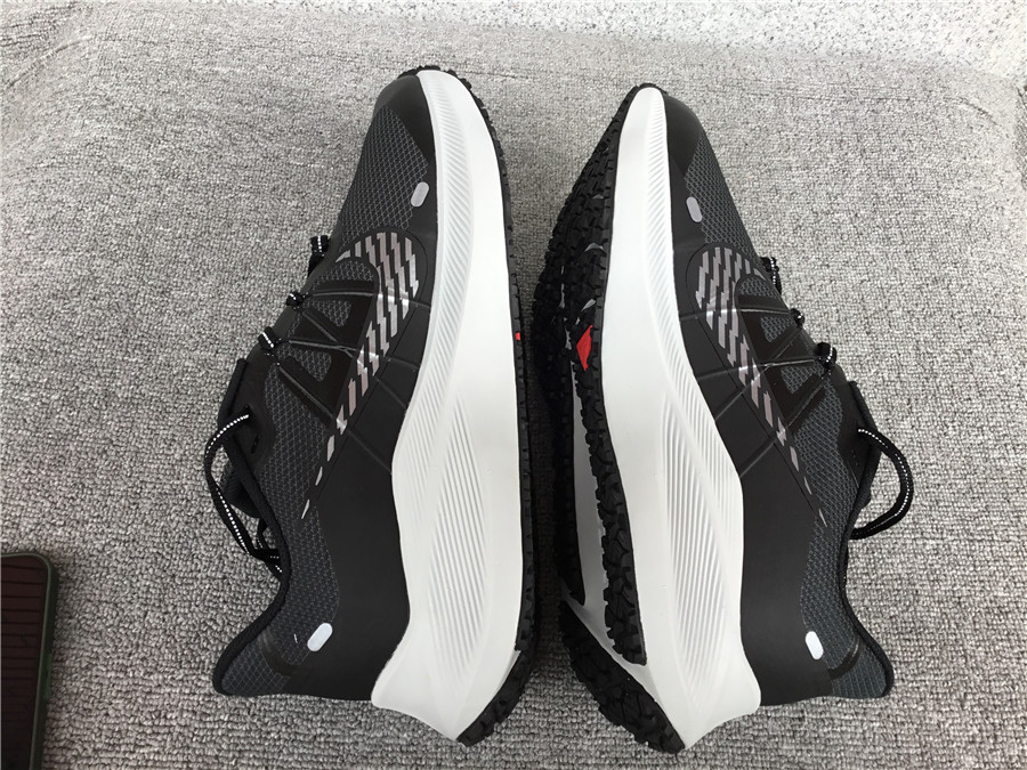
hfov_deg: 58.4
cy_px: 385
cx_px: 514
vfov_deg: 45.4
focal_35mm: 31
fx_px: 920
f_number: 2.4
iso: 25
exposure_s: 1/100
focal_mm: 3.3
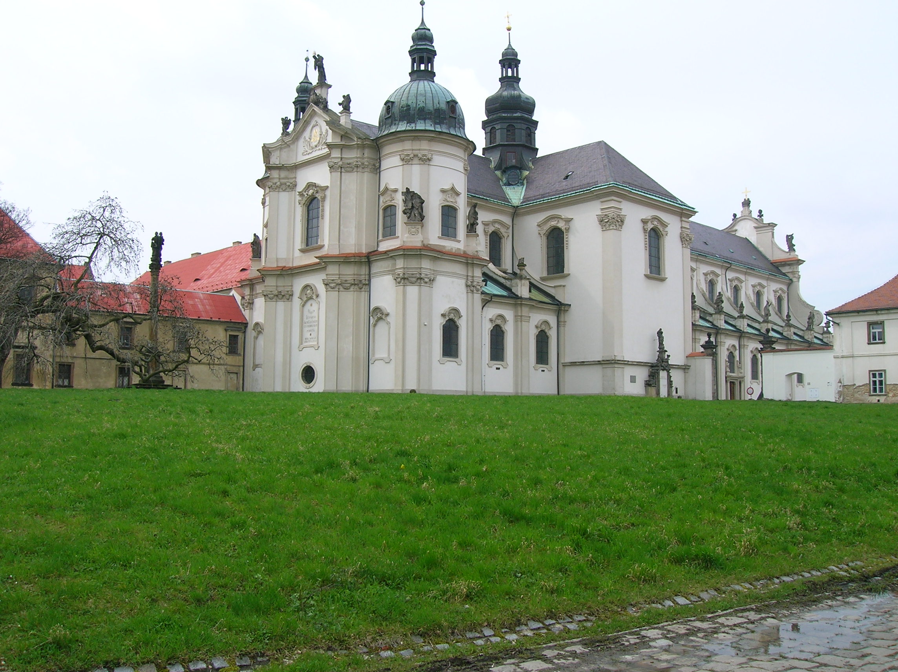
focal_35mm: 34
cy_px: 336
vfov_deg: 41.7
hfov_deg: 54.0
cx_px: 449
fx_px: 881
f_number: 4.9
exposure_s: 1/262
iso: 50
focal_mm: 5.7
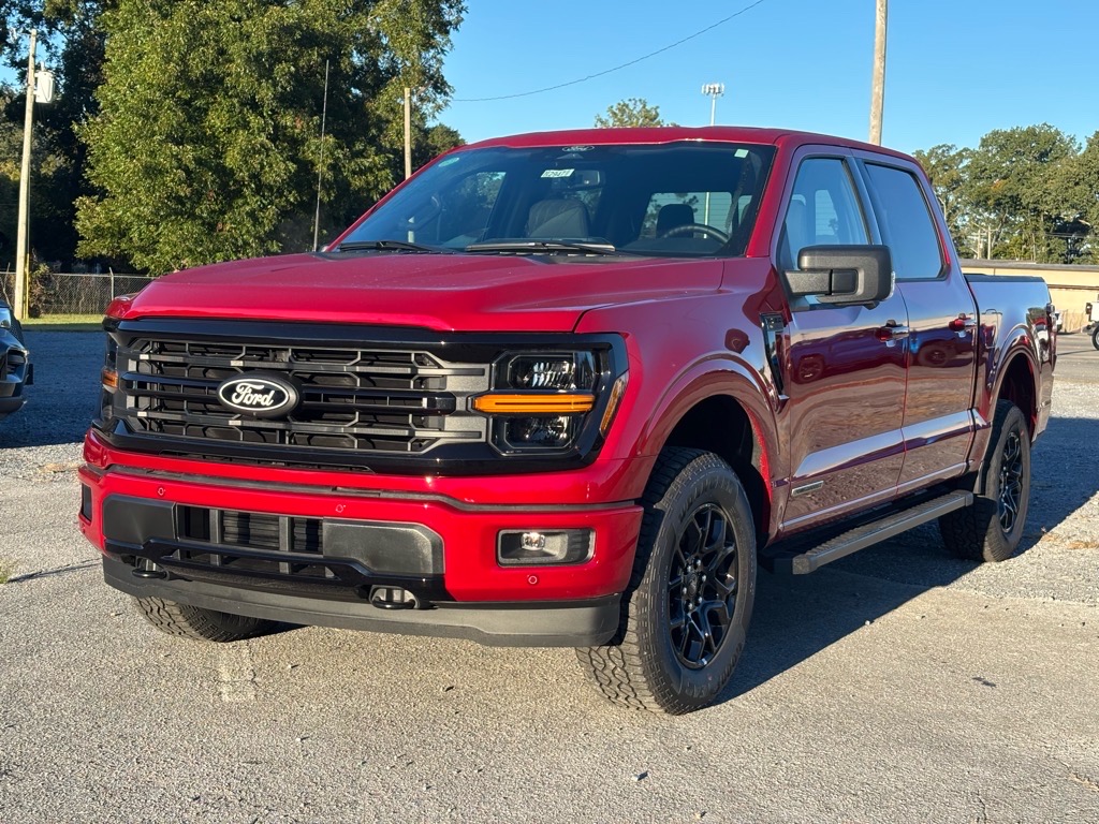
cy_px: 412
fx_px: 1651
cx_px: 550
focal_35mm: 52
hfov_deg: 36.8
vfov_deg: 28.0
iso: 32
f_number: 1.6
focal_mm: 5.96
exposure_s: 1/565
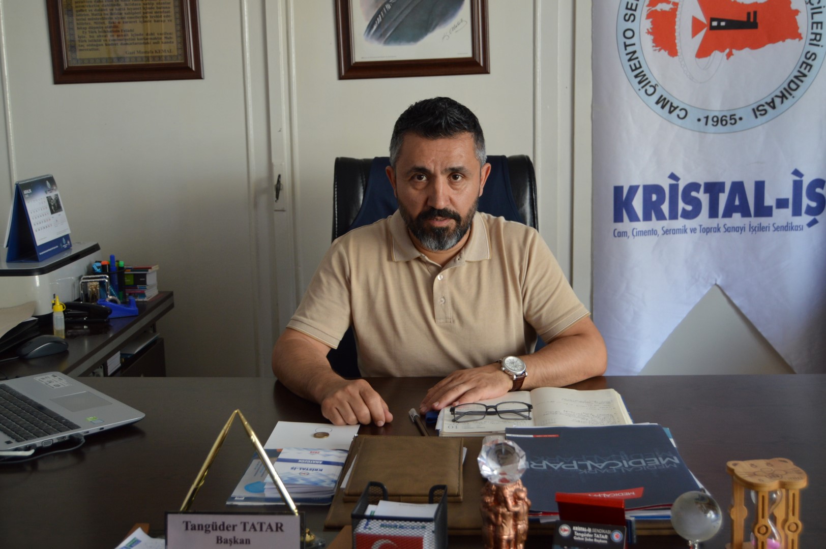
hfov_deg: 43.6
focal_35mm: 45
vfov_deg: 29.8
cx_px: 413
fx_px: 1032
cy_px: 274
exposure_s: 1/60
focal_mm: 30
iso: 560
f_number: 4.2
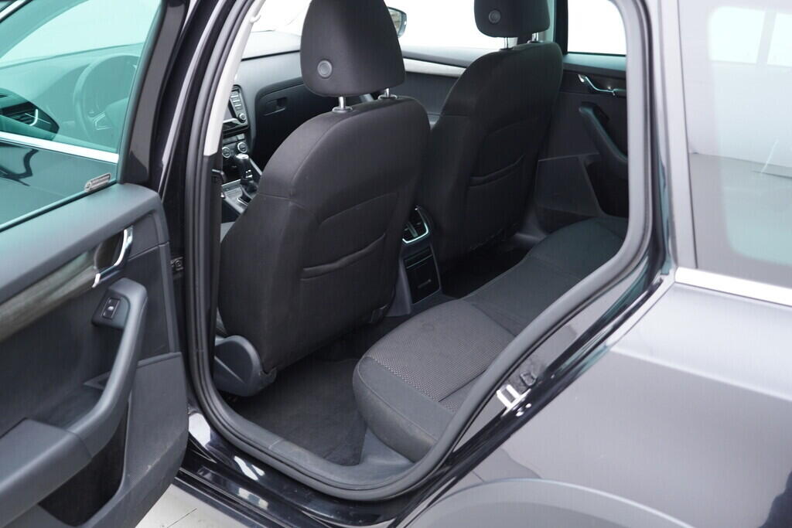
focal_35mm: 36
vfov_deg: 36.9
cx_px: 396
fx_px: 792
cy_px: 264
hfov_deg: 53.1
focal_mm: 24
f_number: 2.8
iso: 400
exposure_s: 1/40
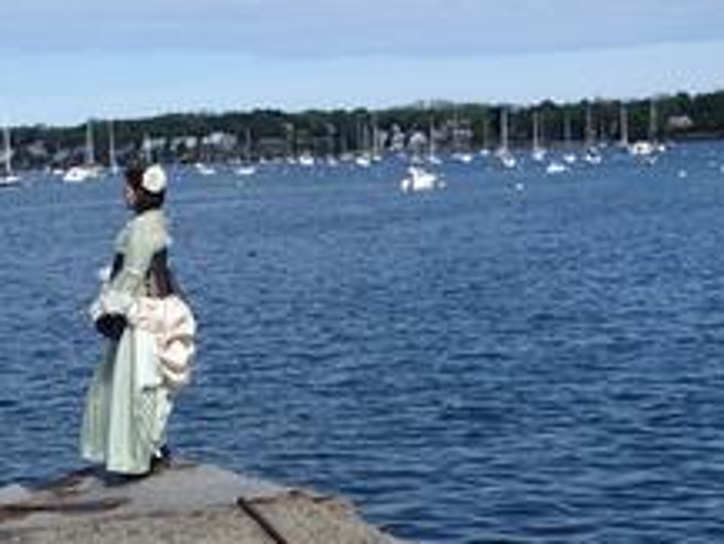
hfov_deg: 21.4
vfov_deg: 16.6
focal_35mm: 89
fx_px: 1862
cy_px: 340
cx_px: 50
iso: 100
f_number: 11
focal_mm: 7.9
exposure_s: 1/160
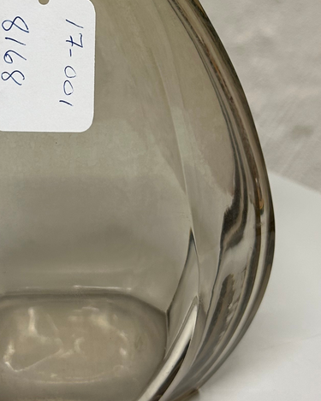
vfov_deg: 28.4
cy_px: 68
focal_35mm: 65
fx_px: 772
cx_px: 72
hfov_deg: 23.2
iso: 80
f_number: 1.5
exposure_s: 1/100
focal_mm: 5.7
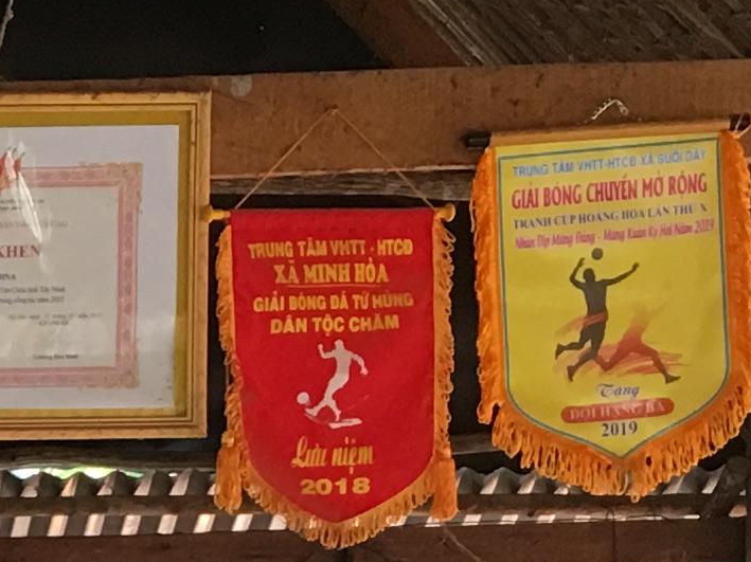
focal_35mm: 165
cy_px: 1357
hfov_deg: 11.3
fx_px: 3578
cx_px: -482
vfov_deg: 8.2
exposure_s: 1/33
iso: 50
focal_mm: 4.15
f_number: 2.2
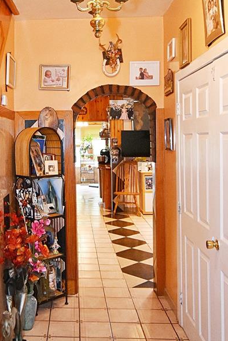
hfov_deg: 33.4
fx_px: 370
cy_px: 153
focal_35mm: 39
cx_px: 53
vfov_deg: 49.5
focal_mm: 10
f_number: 4.5
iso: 1100
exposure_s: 1/60
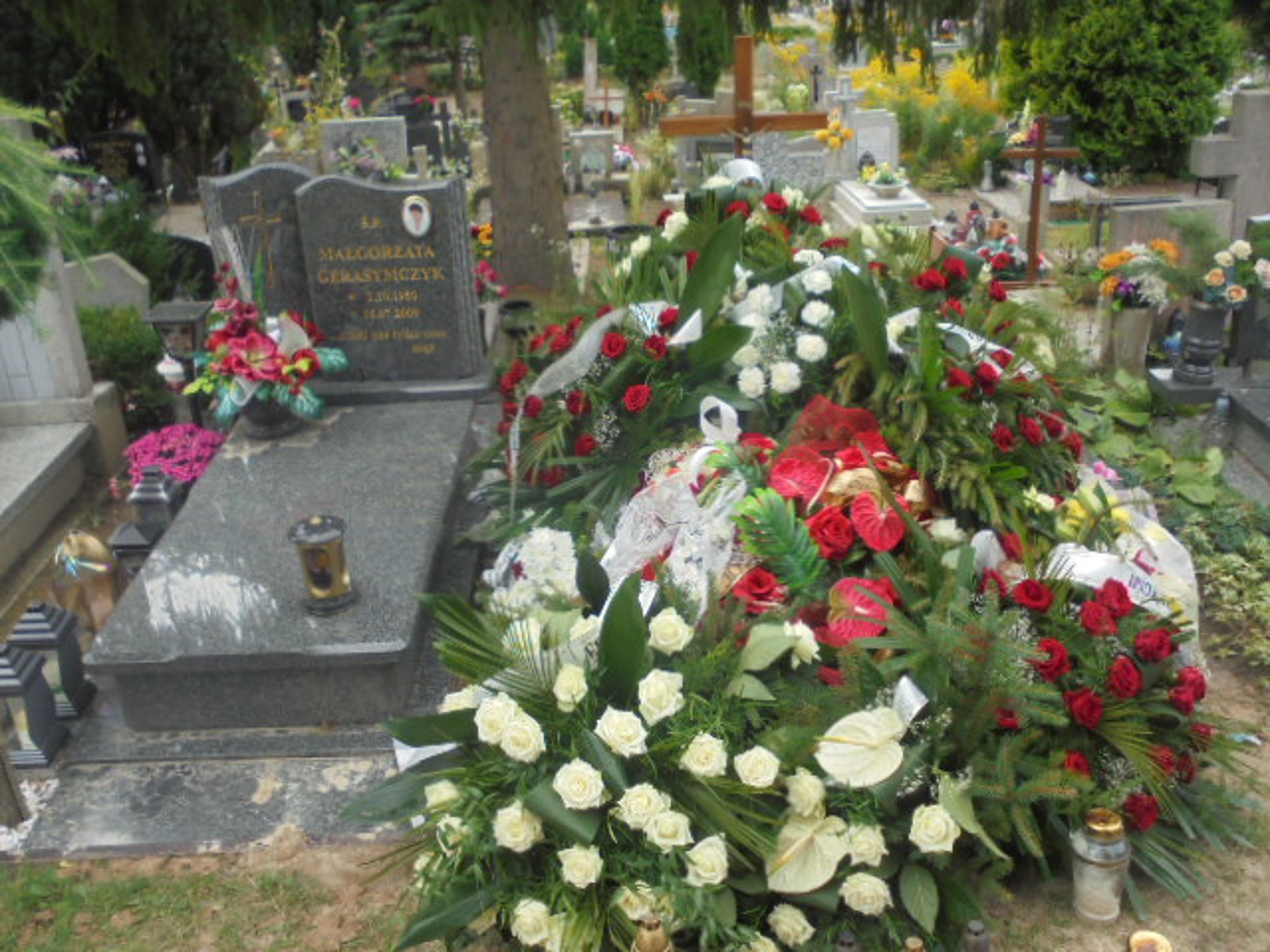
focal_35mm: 34
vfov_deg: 41.8
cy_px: 476
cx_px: 635
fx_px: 1247
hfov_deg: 54.0
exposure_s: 1/200
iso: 100
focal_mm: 6.1
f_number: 4
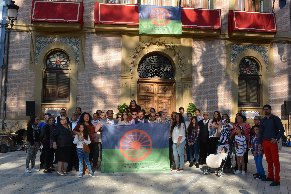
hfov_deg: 55.1
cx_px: 146
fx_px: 279
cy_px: 97
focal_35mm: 34
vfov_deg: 38.4
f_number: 14
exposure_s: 1/200
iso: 400
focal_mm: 23
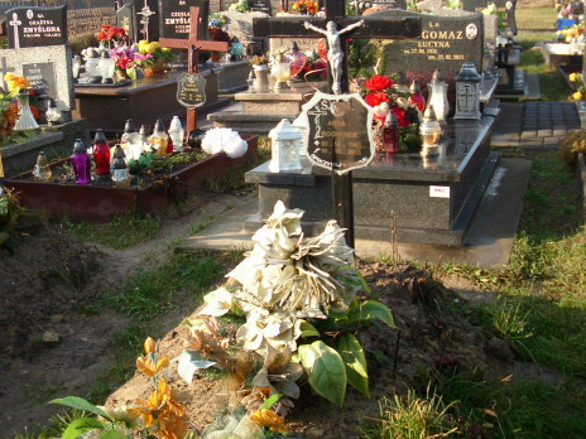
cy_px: 183
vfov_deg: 28.5
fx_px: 863
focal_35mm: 51
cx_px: 326
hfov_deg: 37.4
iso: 50
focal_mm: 6.2
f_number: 2.8
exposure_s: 1/419
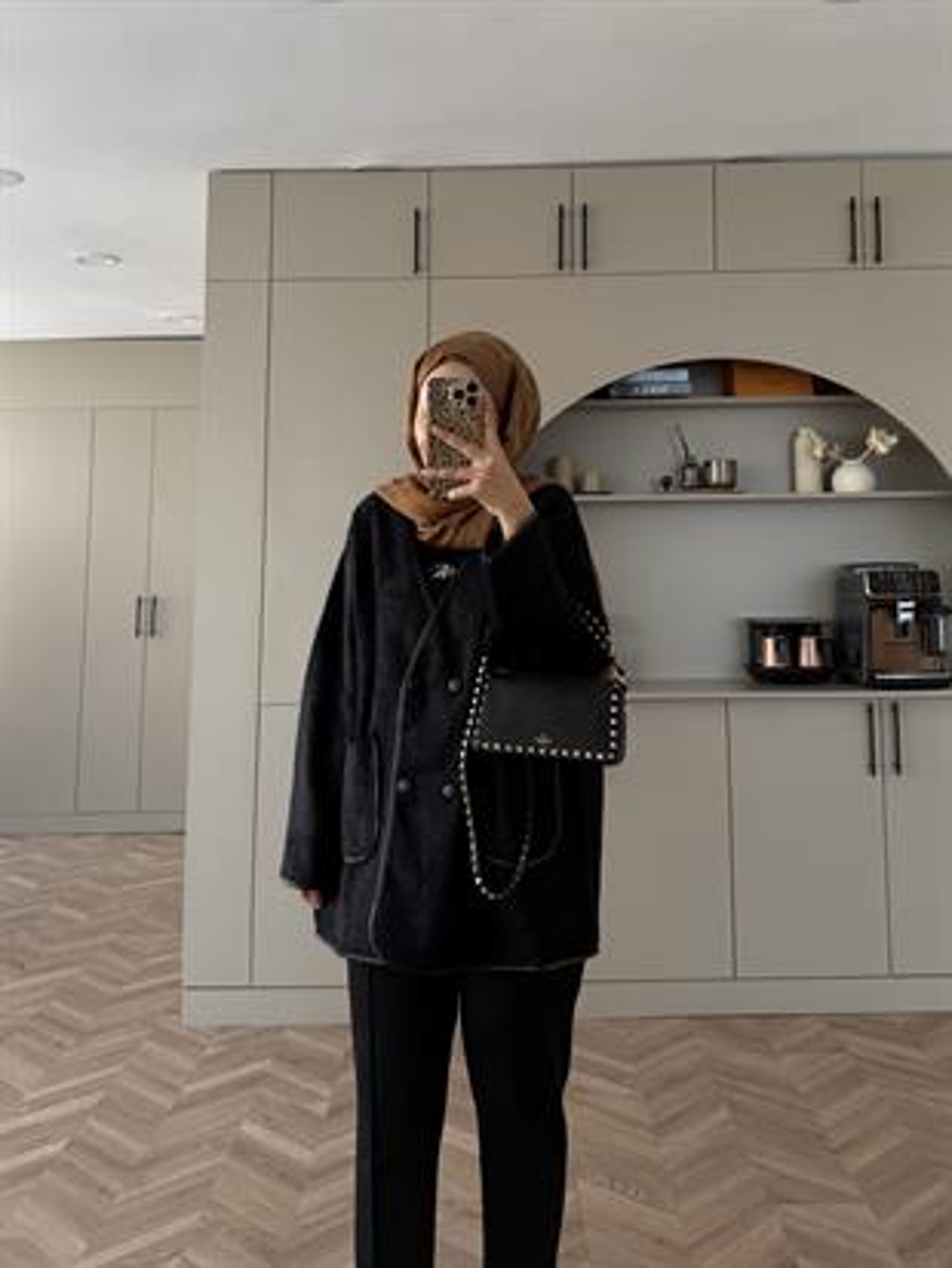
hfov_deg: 56.8
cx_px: 476
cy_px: 634
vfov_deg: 71.6
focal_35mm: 24
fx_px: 880
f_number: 1.78
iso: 125
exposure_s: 1/121
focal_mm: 6.76
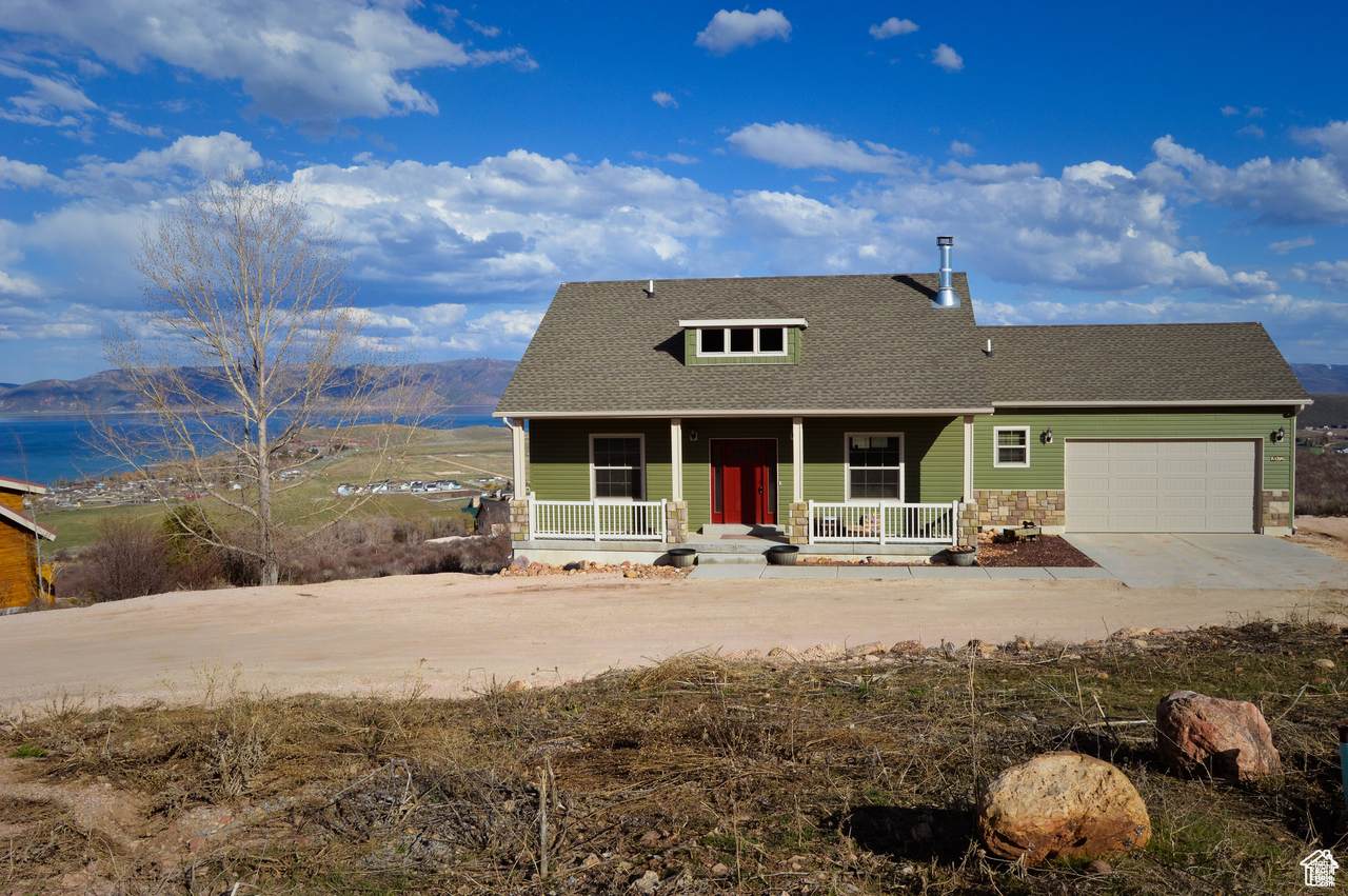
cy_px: 448
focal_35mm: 27
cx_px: 674
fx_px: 1010
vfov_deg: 47.8
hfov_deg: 67.4
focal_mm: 18
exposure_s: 1/640
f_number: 13
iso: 400
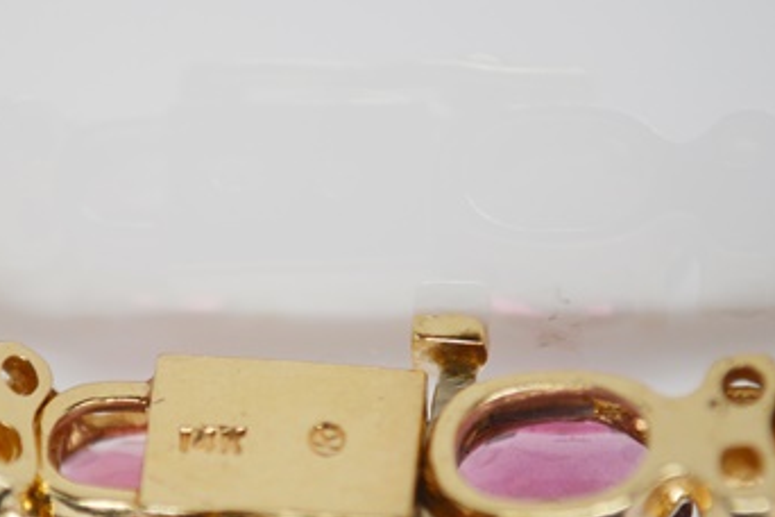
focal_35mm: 145
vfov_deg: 9.5
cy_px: 361
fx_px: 3119
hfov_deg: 14.1
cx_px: 231
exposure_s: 1/80
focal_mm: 55
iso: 400
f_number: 5.6
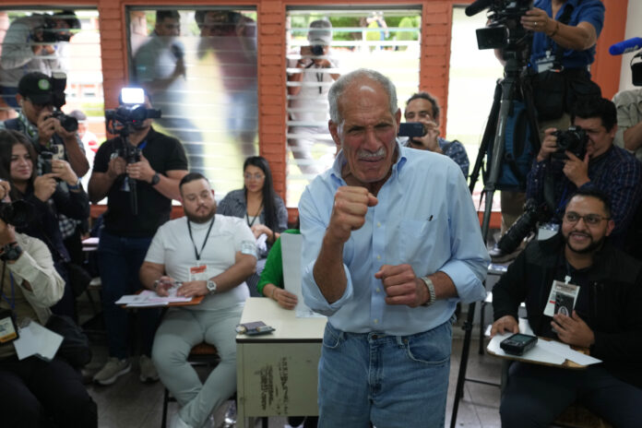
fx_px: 624
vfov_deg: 37.9
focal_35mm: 35
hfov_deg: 54.4
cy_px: 214
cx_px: 321
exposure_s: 1/125
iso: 1000
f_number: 4
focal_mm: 35
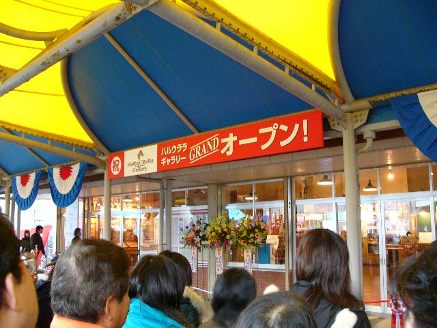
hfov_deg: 51.4
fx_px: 454
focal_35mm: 36
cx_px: 218
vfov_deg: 39.7
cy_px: 164
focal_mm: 6
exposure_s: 1/6
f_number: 2.8
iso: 100
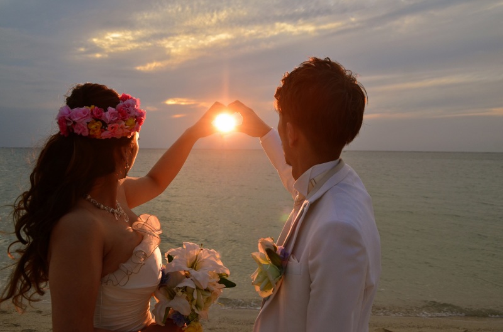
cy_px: 166
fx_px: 523
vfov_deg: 35.3
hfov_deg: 51.4
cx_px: 252
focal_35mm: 38
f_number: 7.1
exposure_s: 1/400
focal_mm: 25
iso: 400
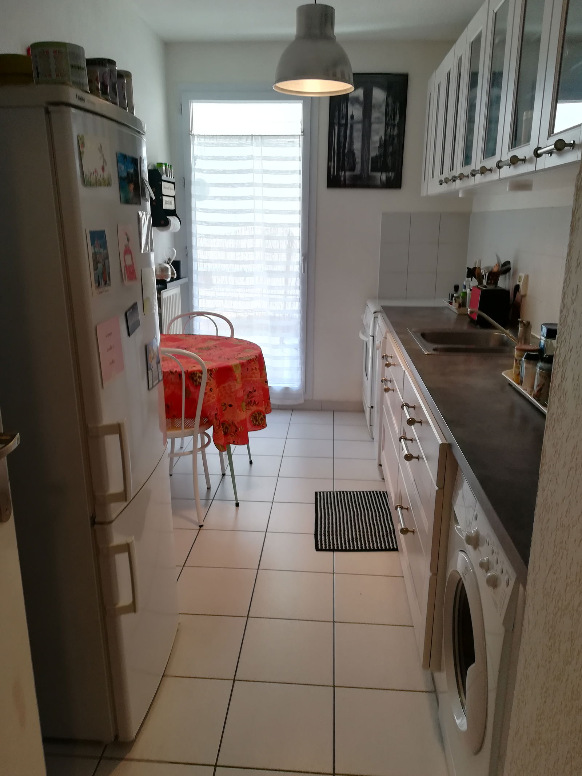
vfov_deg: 67.3
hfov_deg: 53.1
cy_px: 388
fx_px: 583
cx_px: 291
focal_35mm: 26
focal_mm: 3.83
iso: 80
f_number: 2.2
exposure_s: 1/50
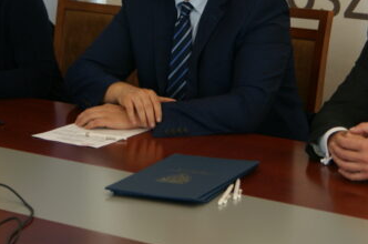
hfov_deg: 14.8
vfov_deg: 9.7
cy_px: -30
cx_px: 174
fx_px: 1418
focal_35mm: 139
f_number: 2.8
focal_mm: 40
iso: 200
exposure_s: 1/125
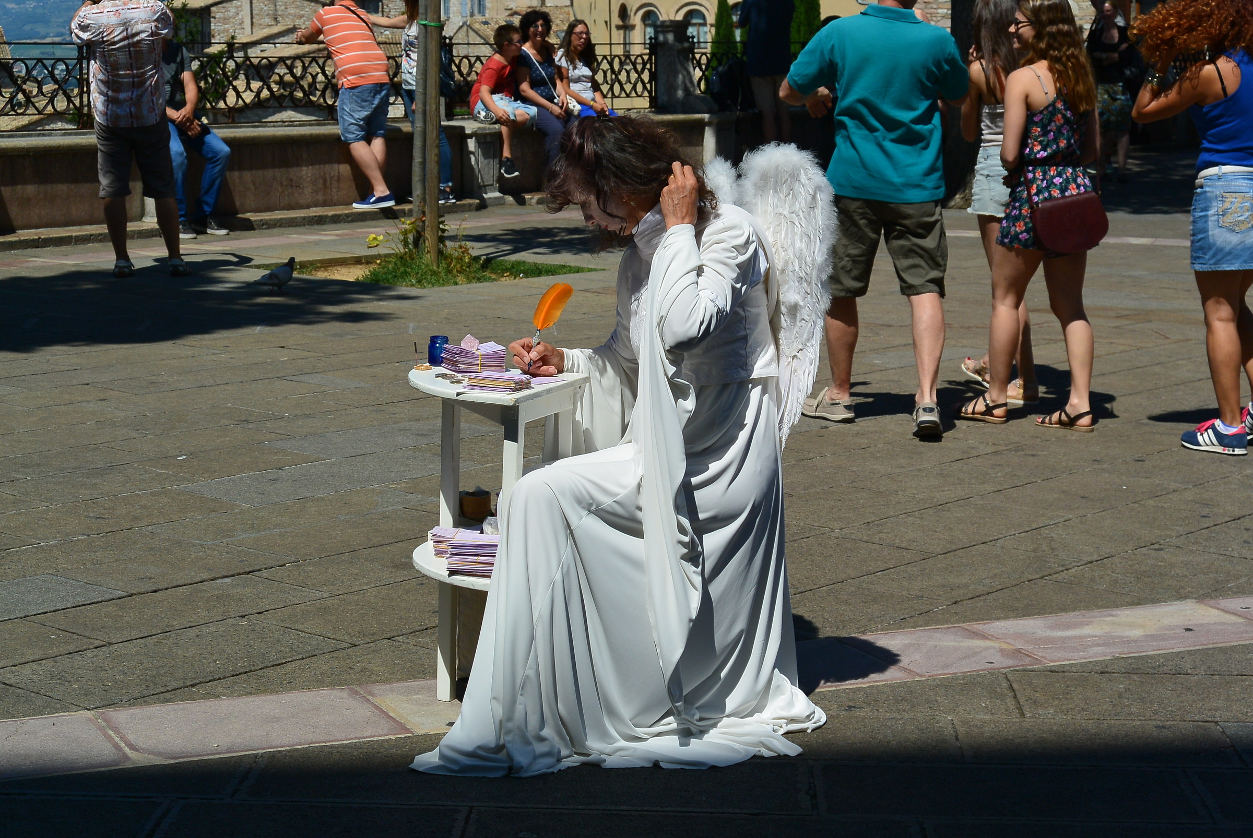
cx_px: 626
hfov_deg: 27.3
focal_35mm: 74
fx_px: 2578
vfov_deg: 18.5
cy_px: 419
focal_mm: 27.5
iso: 100
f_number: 5.6
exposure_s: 1/1000
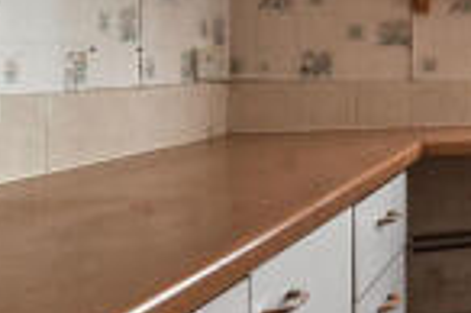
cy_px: 77
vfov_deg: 21.3
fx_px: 823
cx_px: 852
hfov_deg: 21.2
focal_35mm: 63
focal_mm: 14
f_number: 8
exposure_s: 20
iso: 400
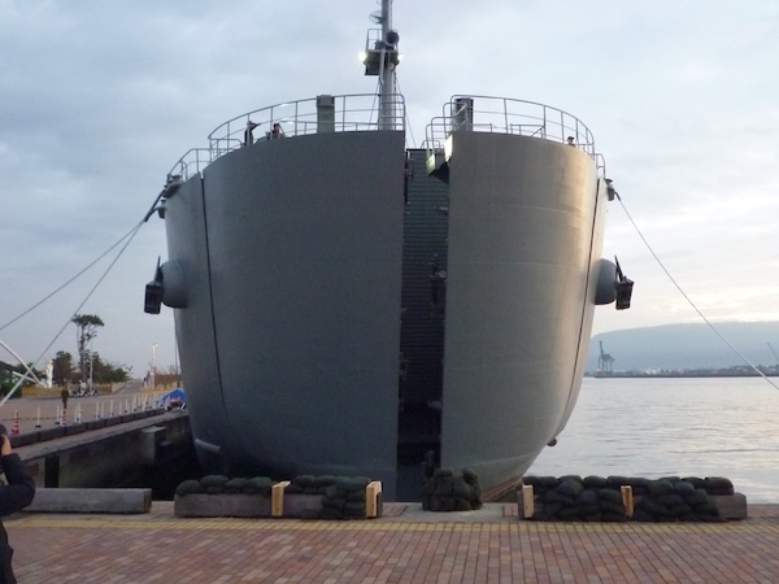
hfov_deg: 52.6
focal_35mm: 35
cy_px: 292
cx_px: 390
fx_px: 788
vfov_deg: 40.7
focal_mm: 4.4
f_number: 2.8
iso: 400
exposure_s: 1/15
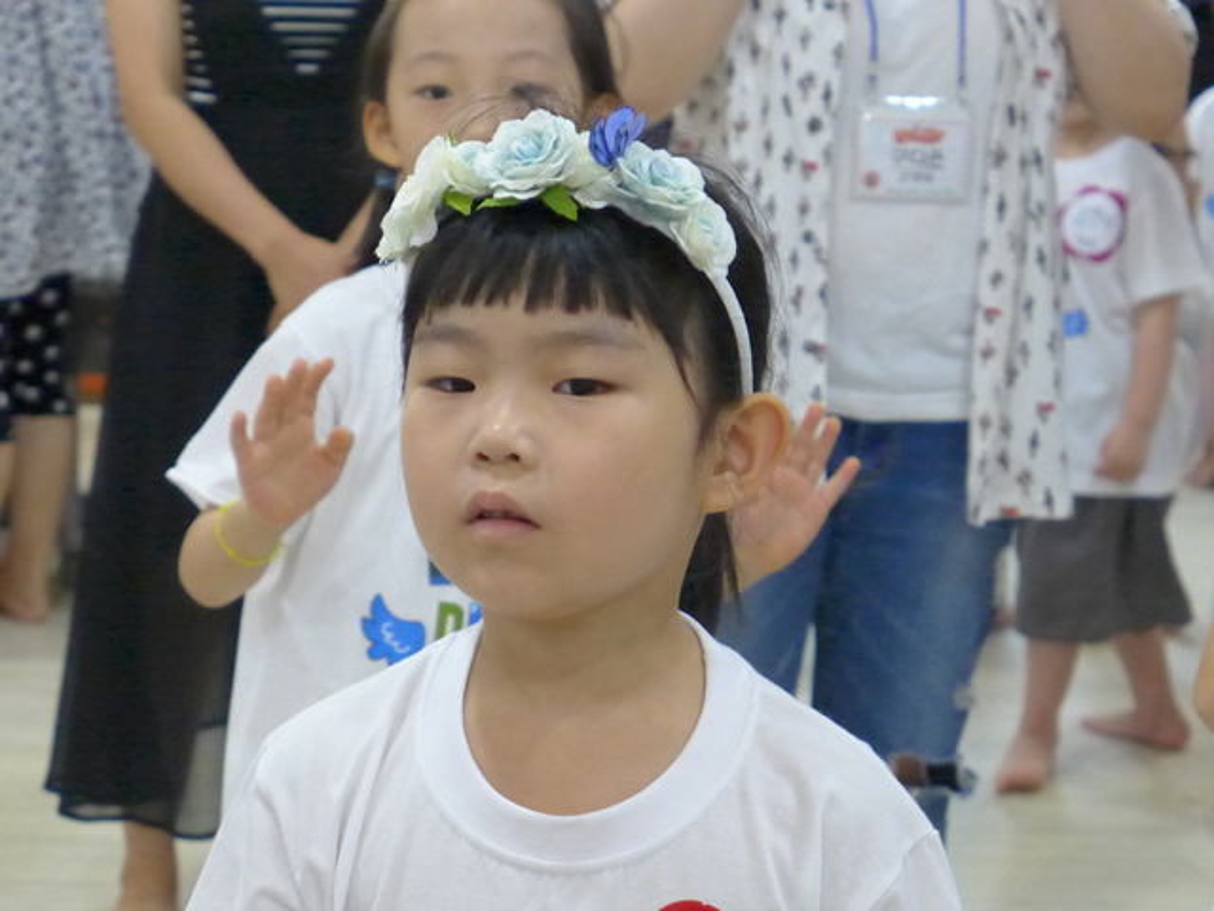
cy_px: 456
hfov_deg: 21.8
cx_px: 607
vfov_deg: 16.4
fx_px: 3156
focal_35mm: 90
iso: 1600
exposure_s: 1/500
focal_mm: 17.7
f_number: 2.3
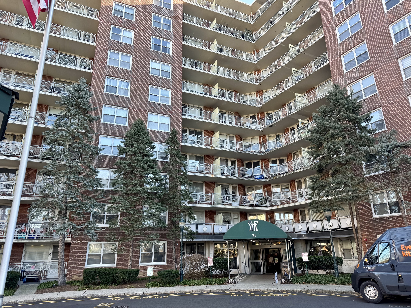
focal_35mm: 24
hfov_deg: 71.6
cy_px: 154
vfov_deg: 56.8
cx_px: 206
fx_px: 285
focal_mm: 6.76
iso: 64
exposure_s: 1/253
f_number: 1.78
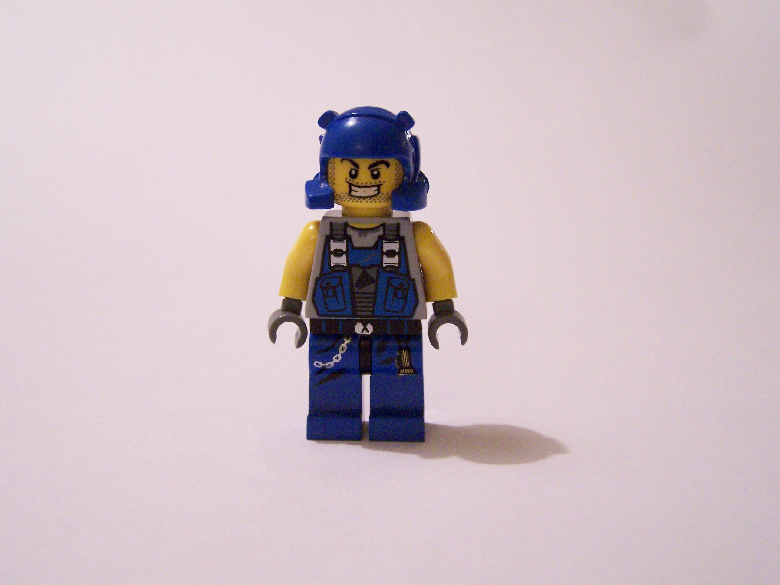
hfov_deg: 39.7
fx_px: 1082
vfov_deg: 30.3
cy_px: 292
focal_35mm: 48
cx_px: 390
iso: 400
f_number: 3
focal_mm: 8
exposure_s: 1/20
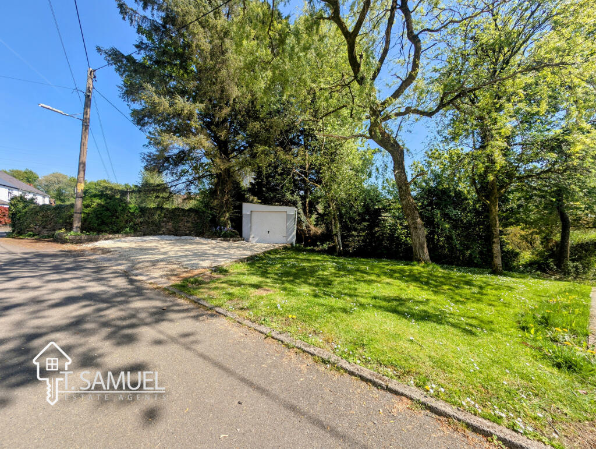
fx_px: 207
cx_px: 298
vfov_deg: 94.6
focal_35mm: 12
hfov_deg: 110.5
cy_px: 224
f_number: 1.95
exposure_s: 1/1127
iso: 44
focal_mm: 2.23
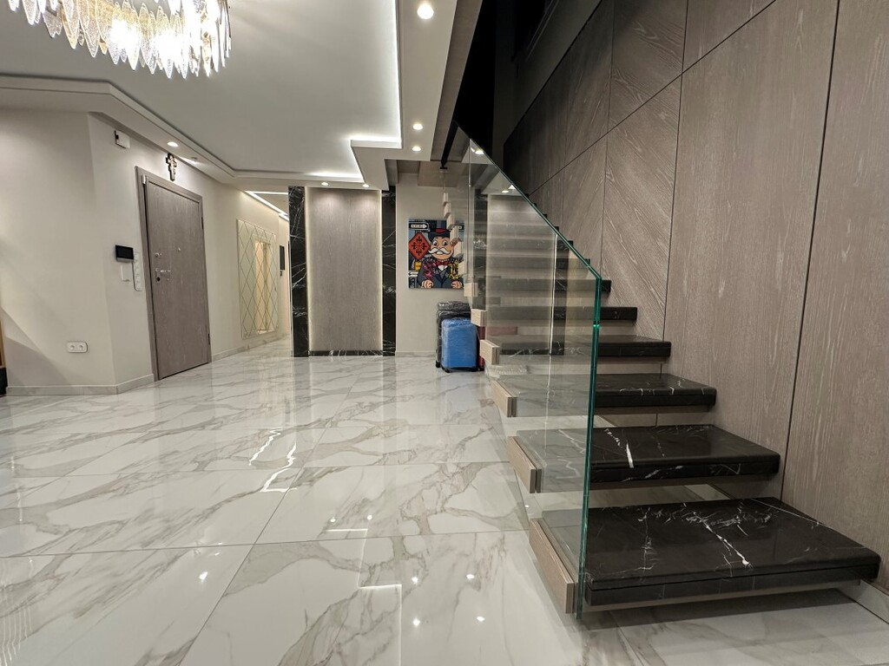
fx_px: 360
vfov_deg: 85.7
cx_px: 444
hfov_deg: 102.1
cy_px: 333
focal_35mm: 14
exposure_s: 1/60
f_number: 2.2
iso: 160
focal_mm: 2.22
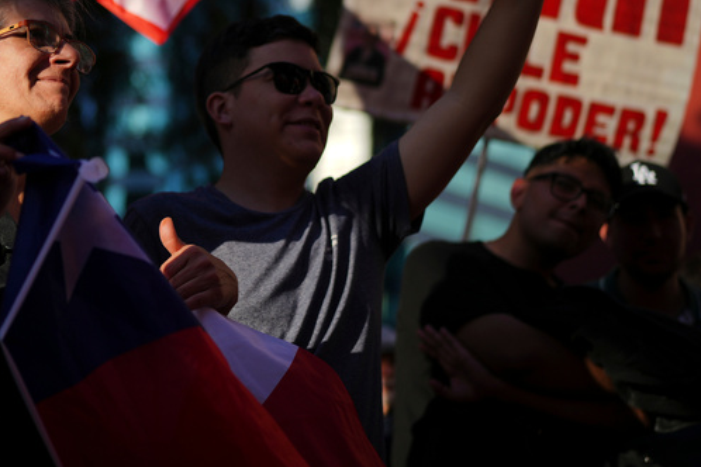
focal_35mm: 72
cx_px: 137
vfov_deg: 18.7
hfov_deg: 27.5
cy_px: 63
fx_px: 1402
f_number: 1.4
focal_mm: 35
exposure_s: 1/5000
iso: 80
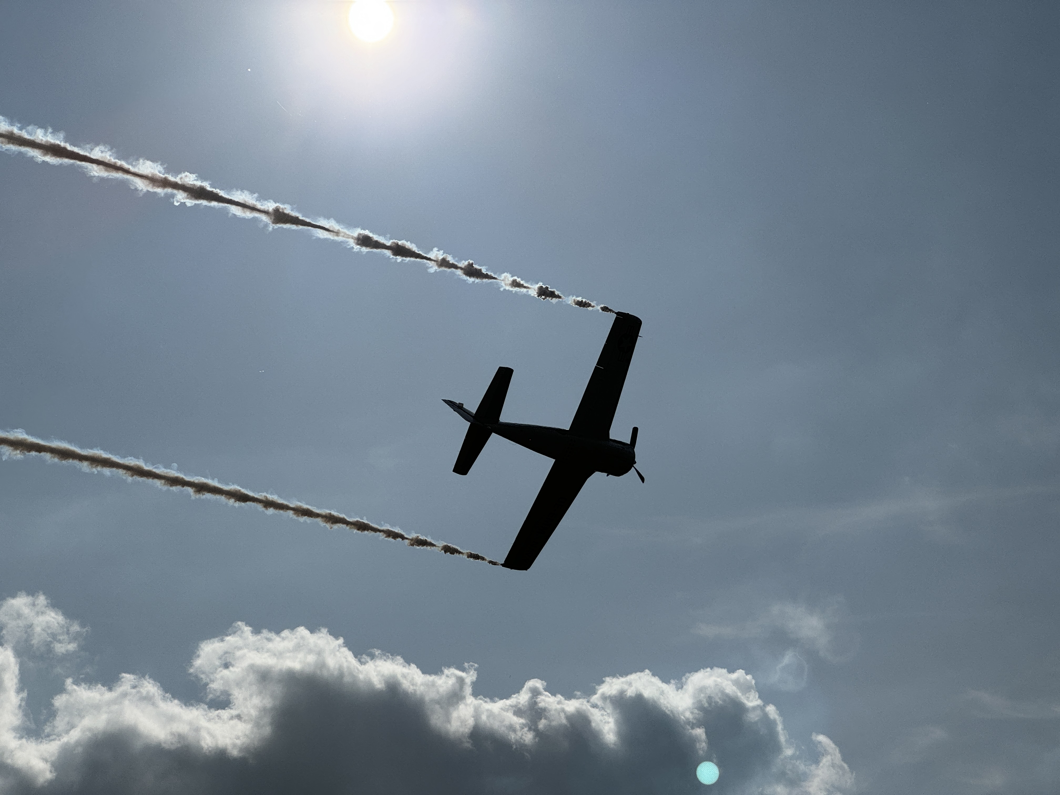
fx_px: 2358
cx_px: 530
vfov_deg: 19.1
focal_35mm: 77
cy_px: 398
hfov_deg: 25.3
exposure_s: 1/8547
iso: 25
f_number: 2.8
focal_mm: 9
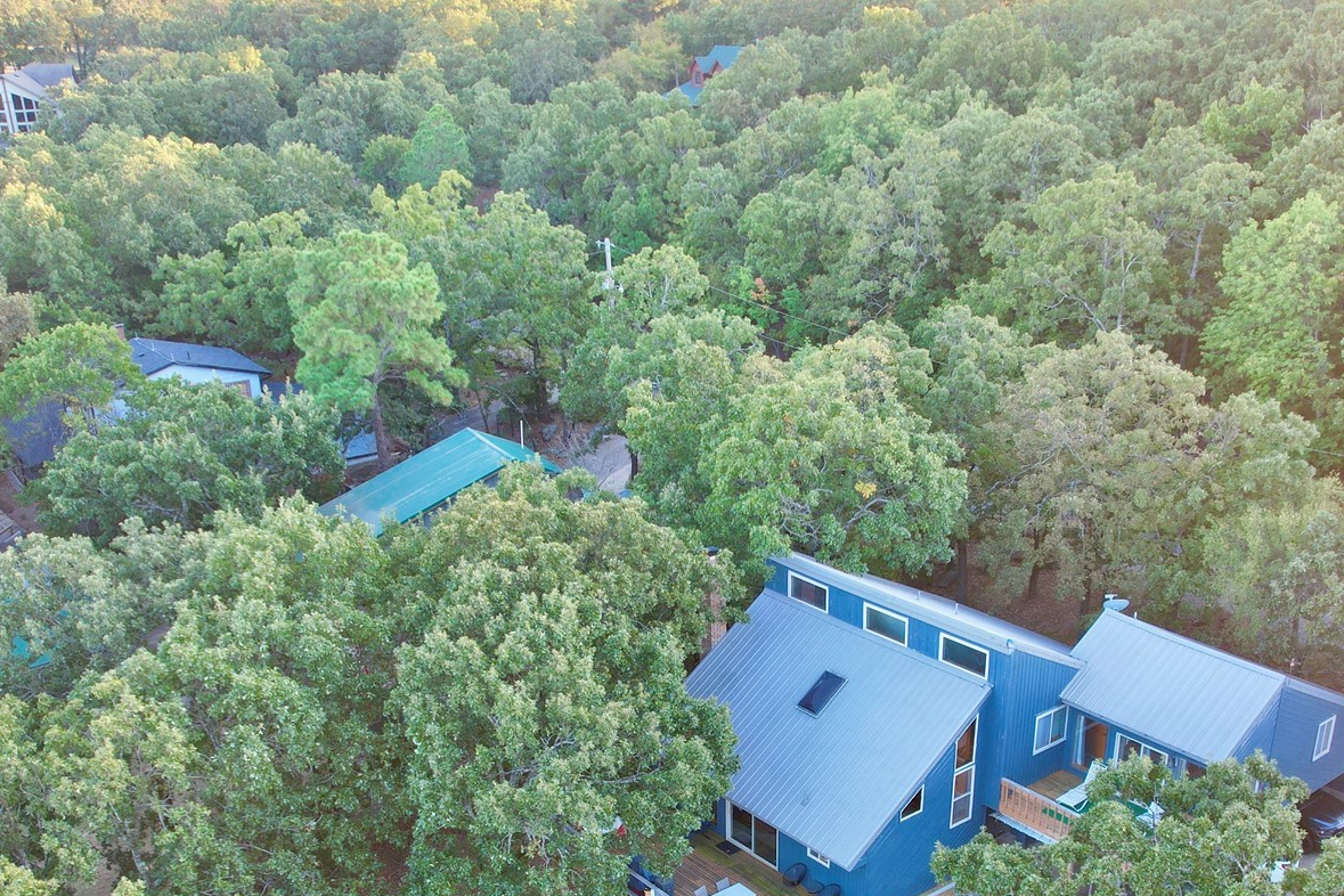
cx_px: 744
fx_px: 1419
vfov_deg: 34.0
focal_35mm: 38
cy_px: 715
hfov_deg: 50.6
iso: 100
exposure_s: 1/80
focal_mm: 8.38
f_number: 2.8
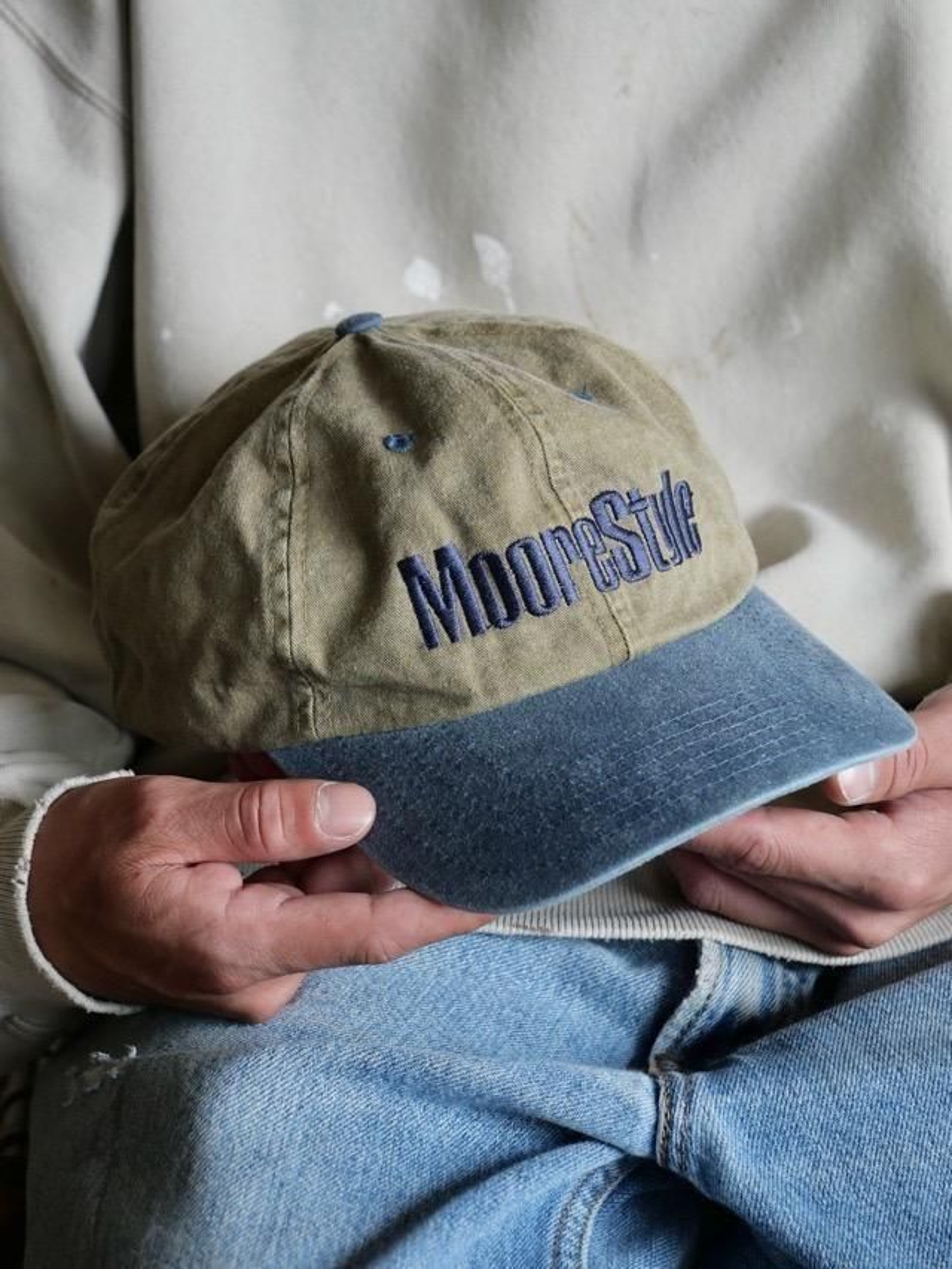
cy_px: 634
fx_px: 2786
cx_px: 476
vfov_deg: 25.7
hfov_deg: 19.4
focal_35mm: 76
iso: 500
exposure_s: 1/100
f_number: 3.9
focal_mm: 38
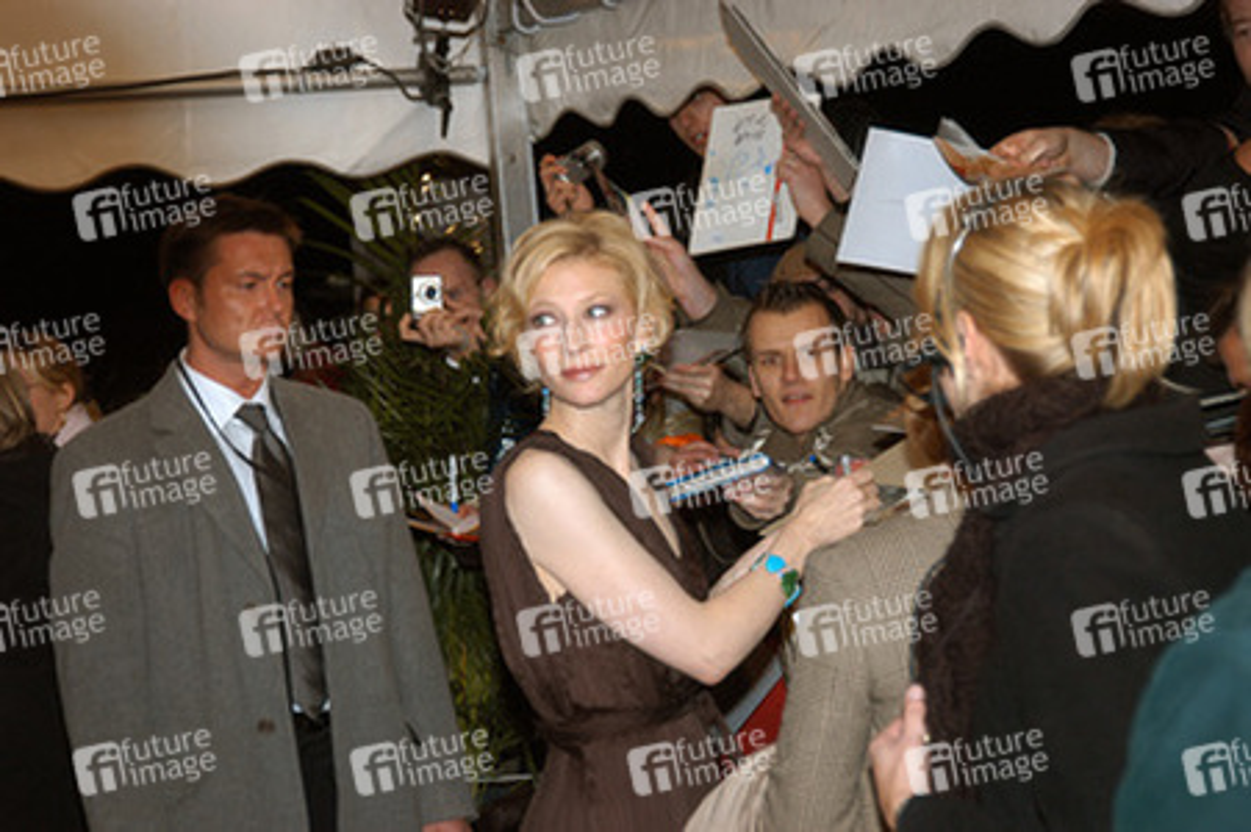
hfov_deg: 23.4
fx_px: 3021
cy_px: 416
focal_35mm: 87
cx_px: 626
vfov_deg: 15.7
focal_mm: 58
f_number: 4.5
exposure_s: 1/125
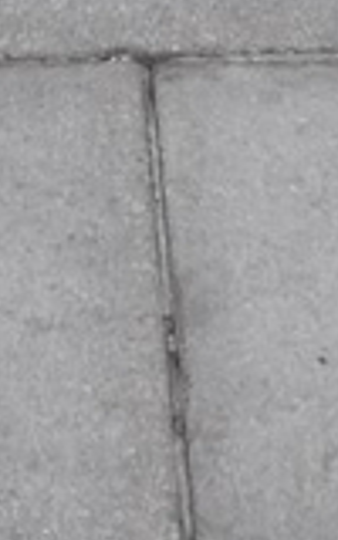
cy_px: -611
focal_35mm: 245
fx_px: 3611
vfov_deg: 8.1
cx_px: -30
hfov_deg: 5.3
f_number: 6.3
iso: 250
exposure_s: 1/200
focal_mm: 24
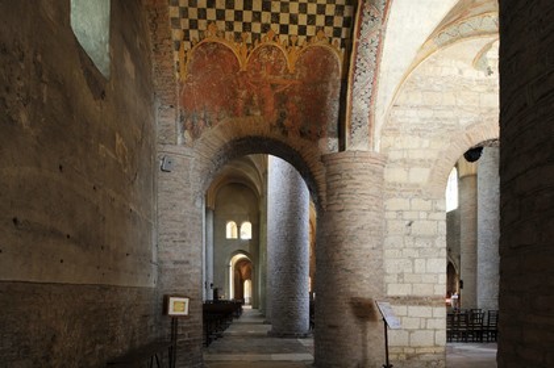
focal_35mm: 24
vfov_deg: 53.1
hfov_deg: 73.8
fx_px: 369
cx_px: 277
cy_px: 184
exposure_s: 2.5
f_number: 16
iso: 200
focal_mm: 24
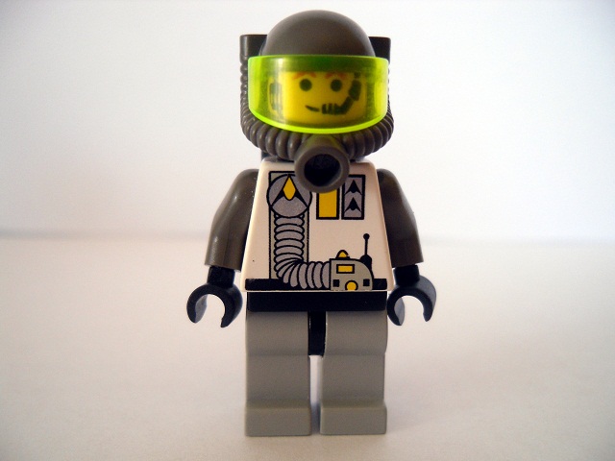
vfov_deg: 41.8
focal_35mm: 34
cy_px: 230
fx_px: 604
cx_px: 308
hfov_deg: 54.0
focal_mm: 6
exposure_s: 1/45
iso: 200
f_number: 2.8
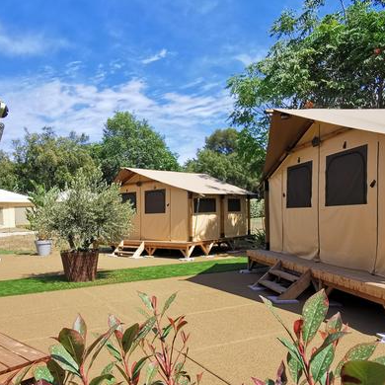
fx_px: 365
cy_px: 231
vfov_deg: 55.2
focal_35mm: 29
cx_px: 139
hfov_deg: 54.8
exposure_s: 1/707
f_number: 2.2
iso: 50
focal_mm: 2.35
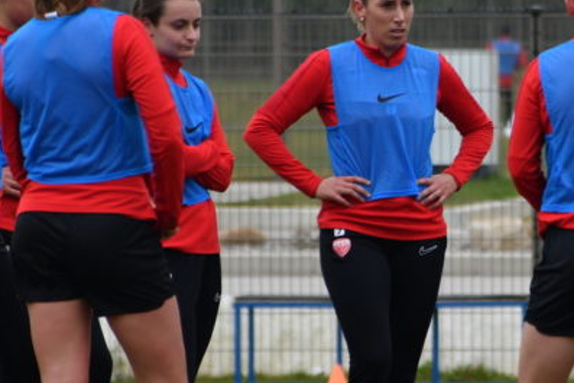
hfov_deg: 2.4
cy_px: 152
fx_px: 13573
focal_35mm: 851
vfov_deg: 1.6
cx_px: 481
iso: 400
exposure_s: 1/1250
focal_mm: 220
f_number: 5.6
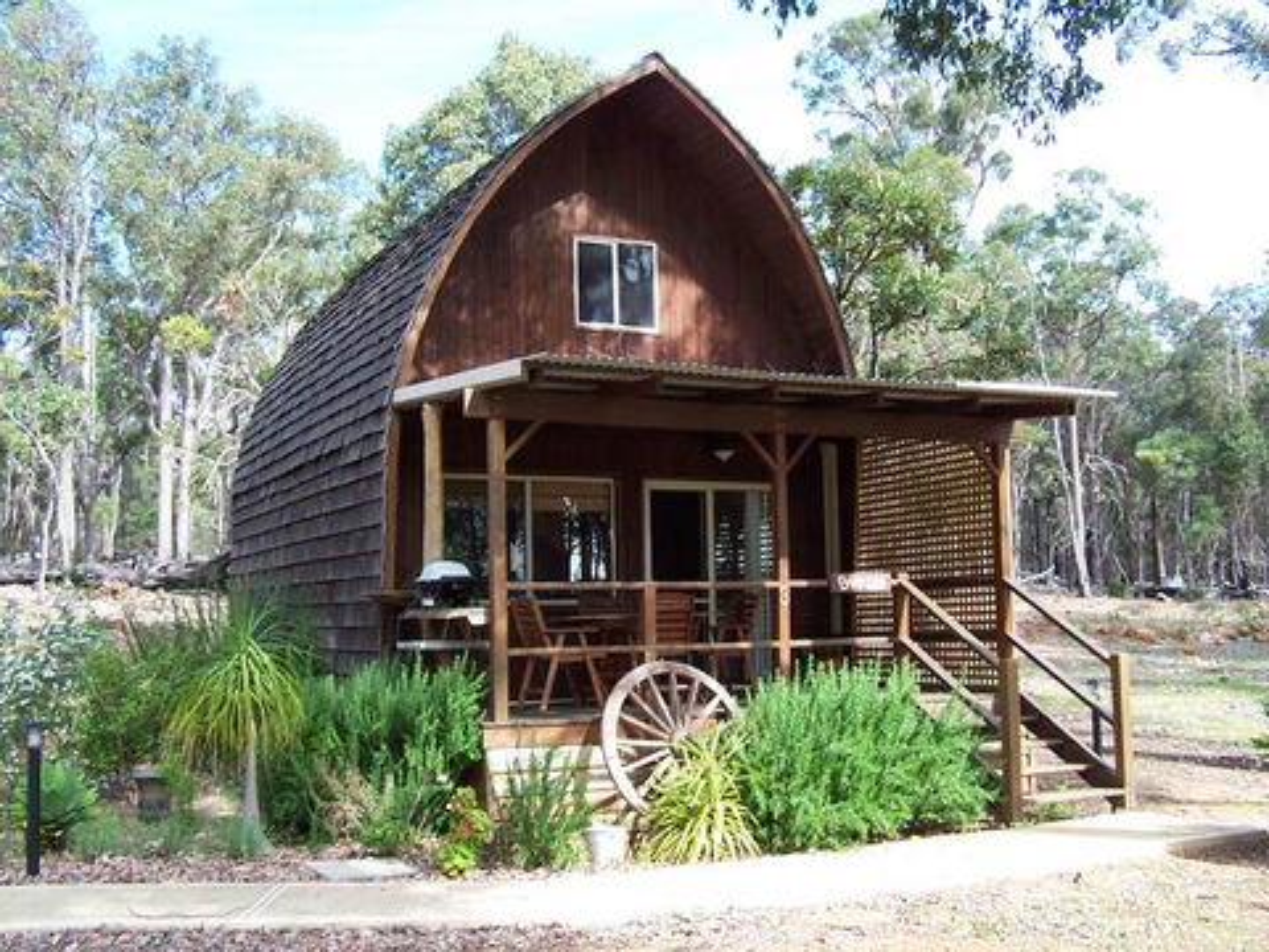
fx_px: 1393
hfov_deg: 49.0
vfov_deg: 37.7
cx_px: 634
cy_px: 476
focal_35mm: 38
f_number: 2.8
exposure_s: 1/125
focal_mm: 6.3
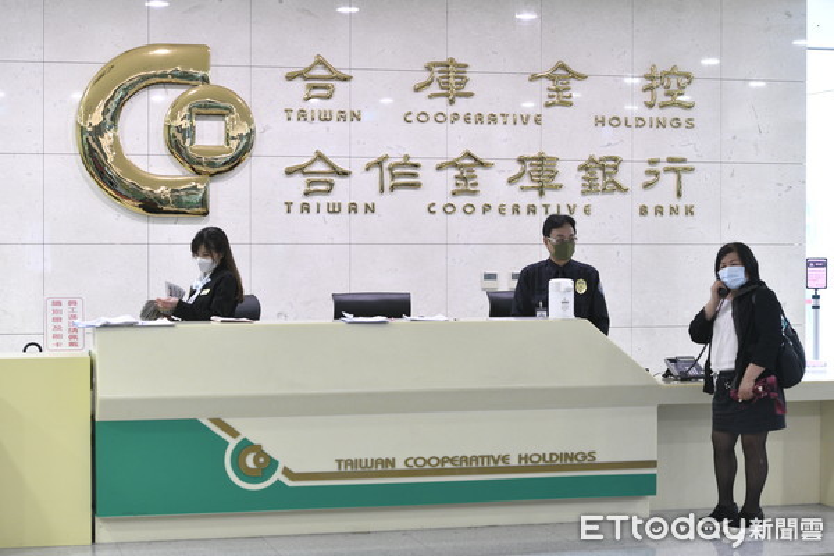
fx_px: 1807
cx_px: 417
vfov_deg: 17.5
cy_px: 278
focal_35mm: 78
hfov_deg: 26.0
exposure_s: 1/80
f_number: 5.6
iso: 2000
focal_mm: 78
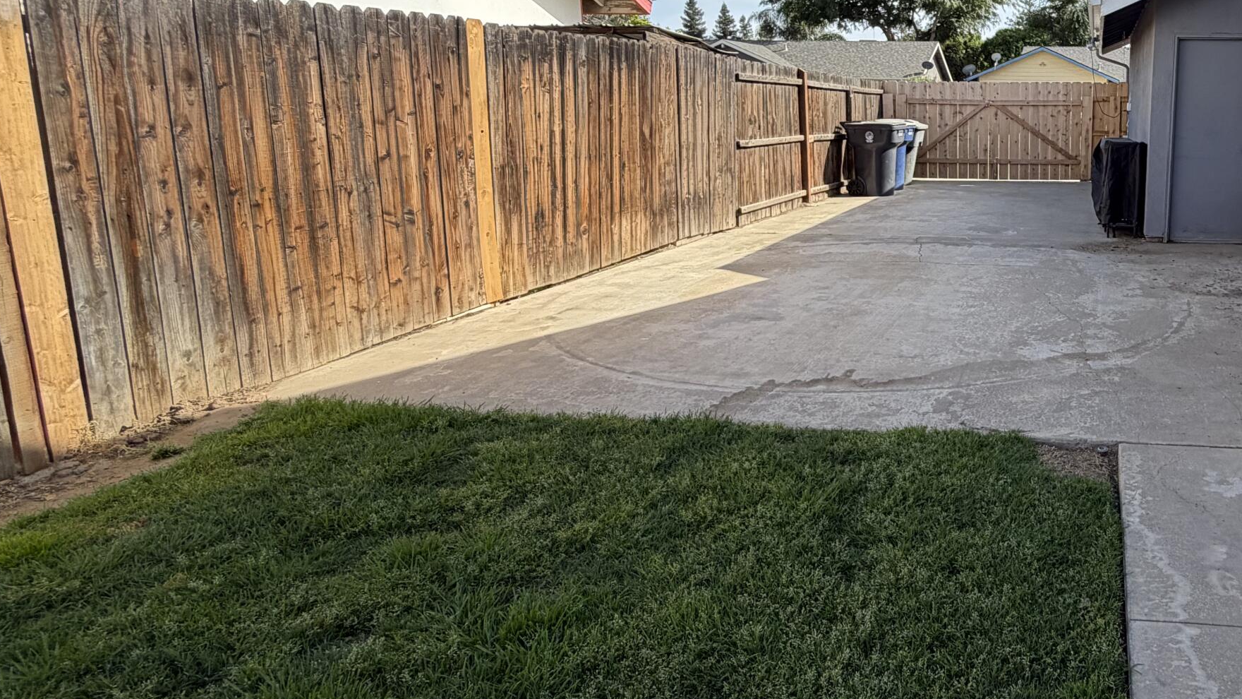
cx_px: 1025
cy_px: 249
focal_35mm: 26
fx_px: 856
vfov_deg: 43.9
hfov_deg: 64.3
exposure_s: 1/686
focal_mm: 2.22
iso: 40
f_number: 2.2
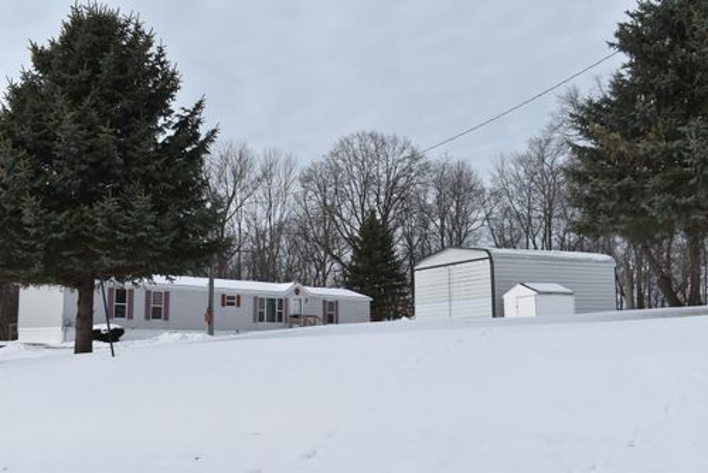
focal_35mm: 38
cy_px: 236
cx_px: 354
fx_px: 738
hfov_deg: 51.3
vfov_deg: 35.5
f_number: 13
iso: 100
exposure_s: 1/200
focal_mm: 25
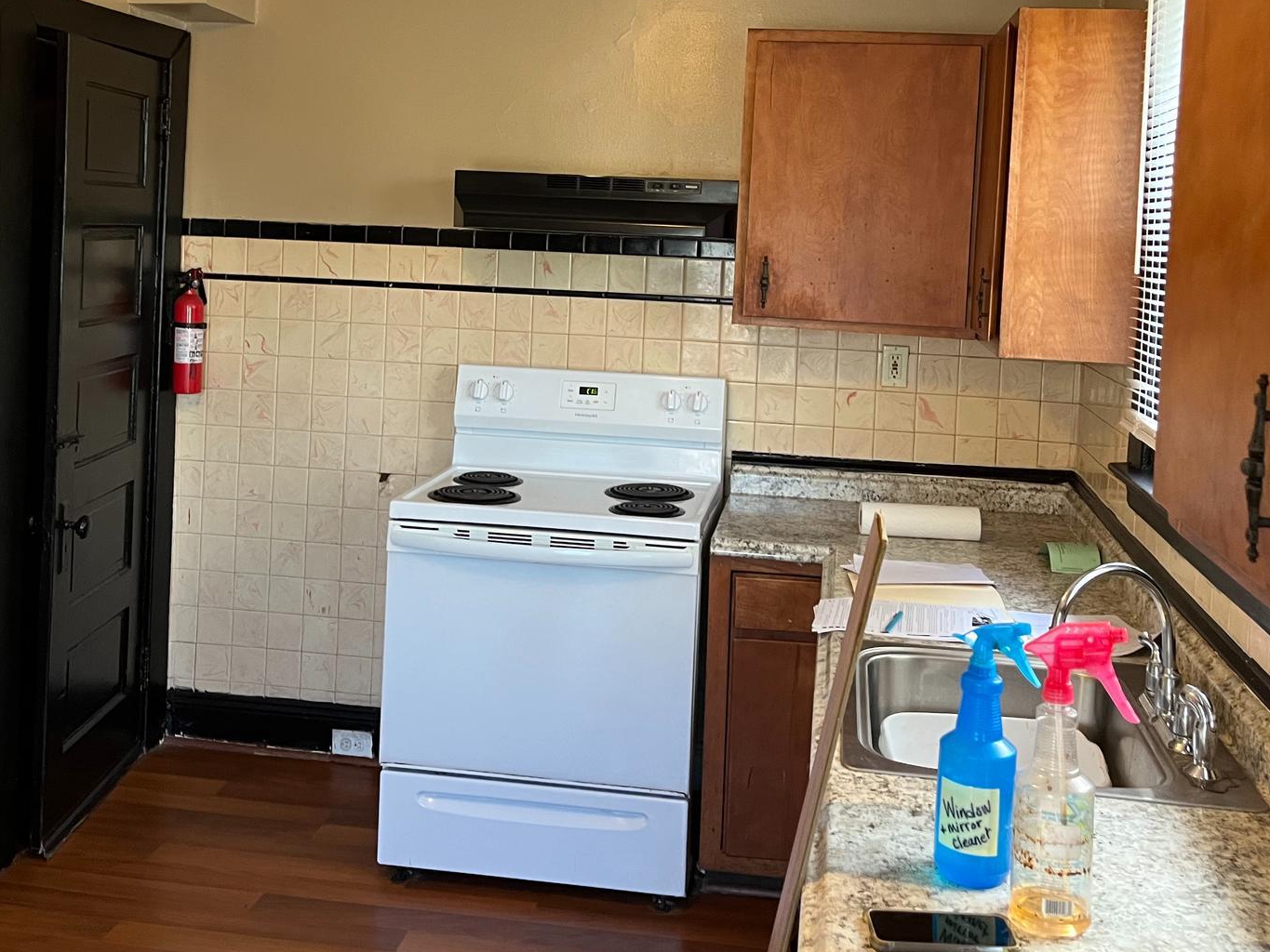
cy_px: 270
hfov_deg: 47.8
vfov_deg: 36.2
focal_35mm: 39
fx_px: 1431
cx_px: 597
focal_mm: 5.1
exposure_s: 1/60
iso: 250
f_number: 1.6
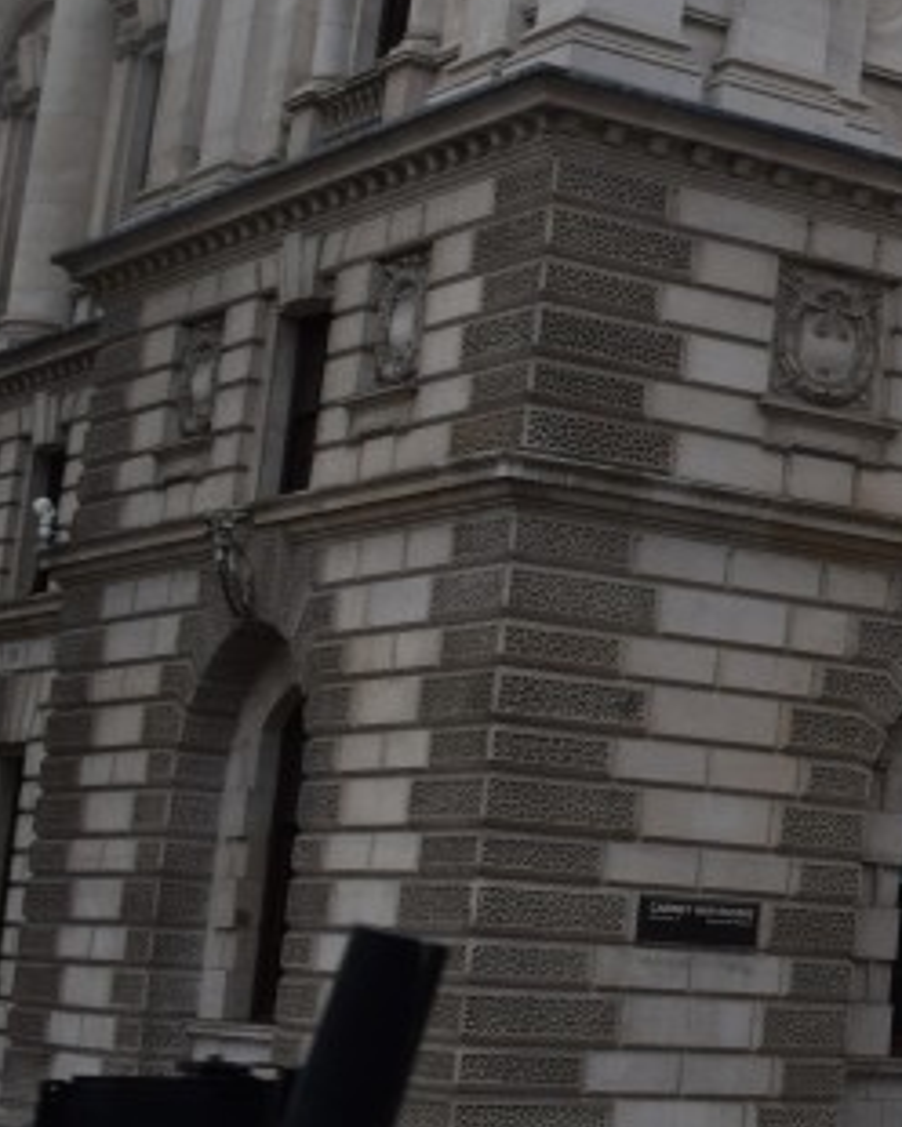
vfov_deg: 20.6
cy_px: 425
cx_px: 1709
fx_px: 3103
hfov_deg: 14.3
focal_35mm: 93
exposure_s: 1/250
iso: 400
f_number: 8
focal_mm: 20
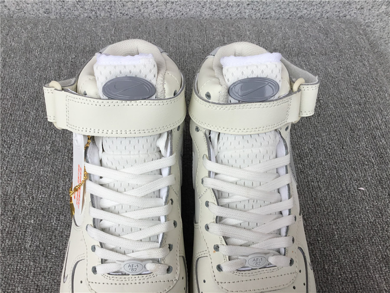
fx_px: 349
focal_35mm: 31
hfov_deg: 58.4
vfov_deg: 45.4
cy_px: 146
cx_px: 195
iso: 25
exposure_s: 1/264
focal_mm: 3.3
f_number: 2.4
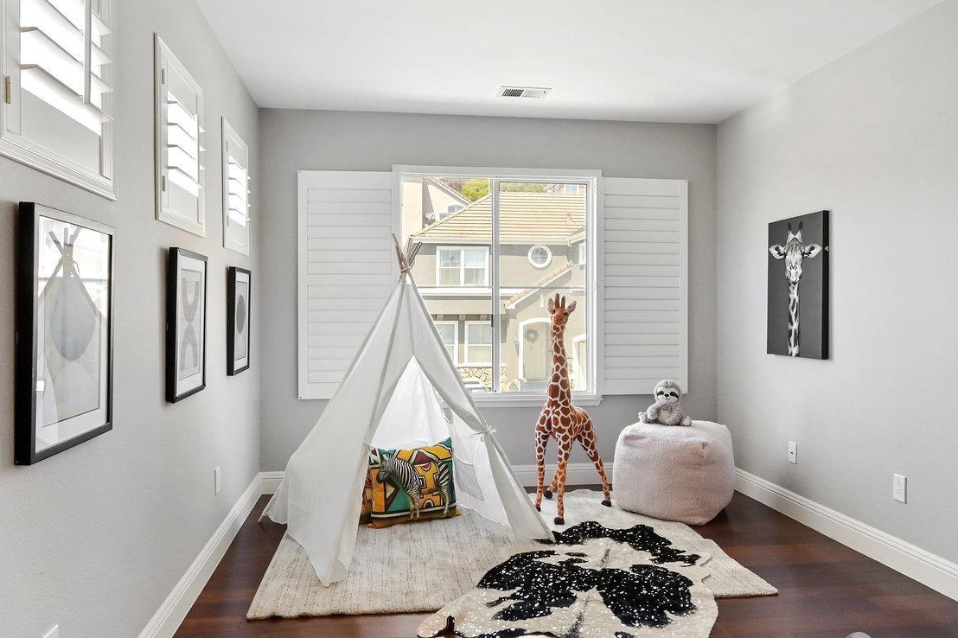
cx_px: 460
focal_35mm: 26
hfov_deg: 69.4
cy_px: 322
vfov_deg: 49.5
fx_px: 692
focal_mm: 16
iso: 800
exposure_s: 1/50
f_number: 11
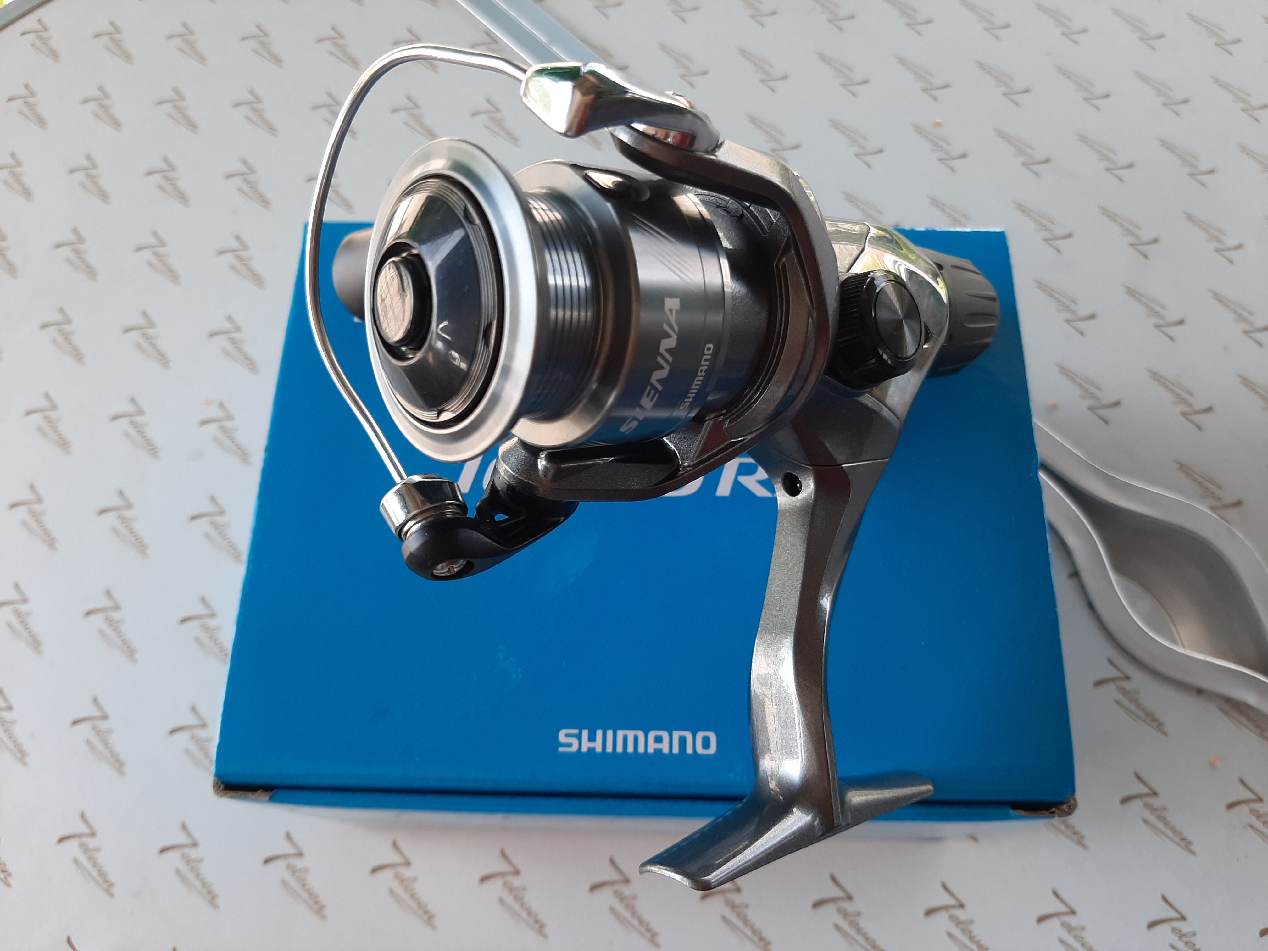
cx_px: 634
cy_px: 476
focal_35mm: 26
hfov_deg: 67.3
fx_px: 952
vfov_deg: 53.1
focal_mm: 3.93
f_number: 1.7
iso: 40
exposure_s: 1/118
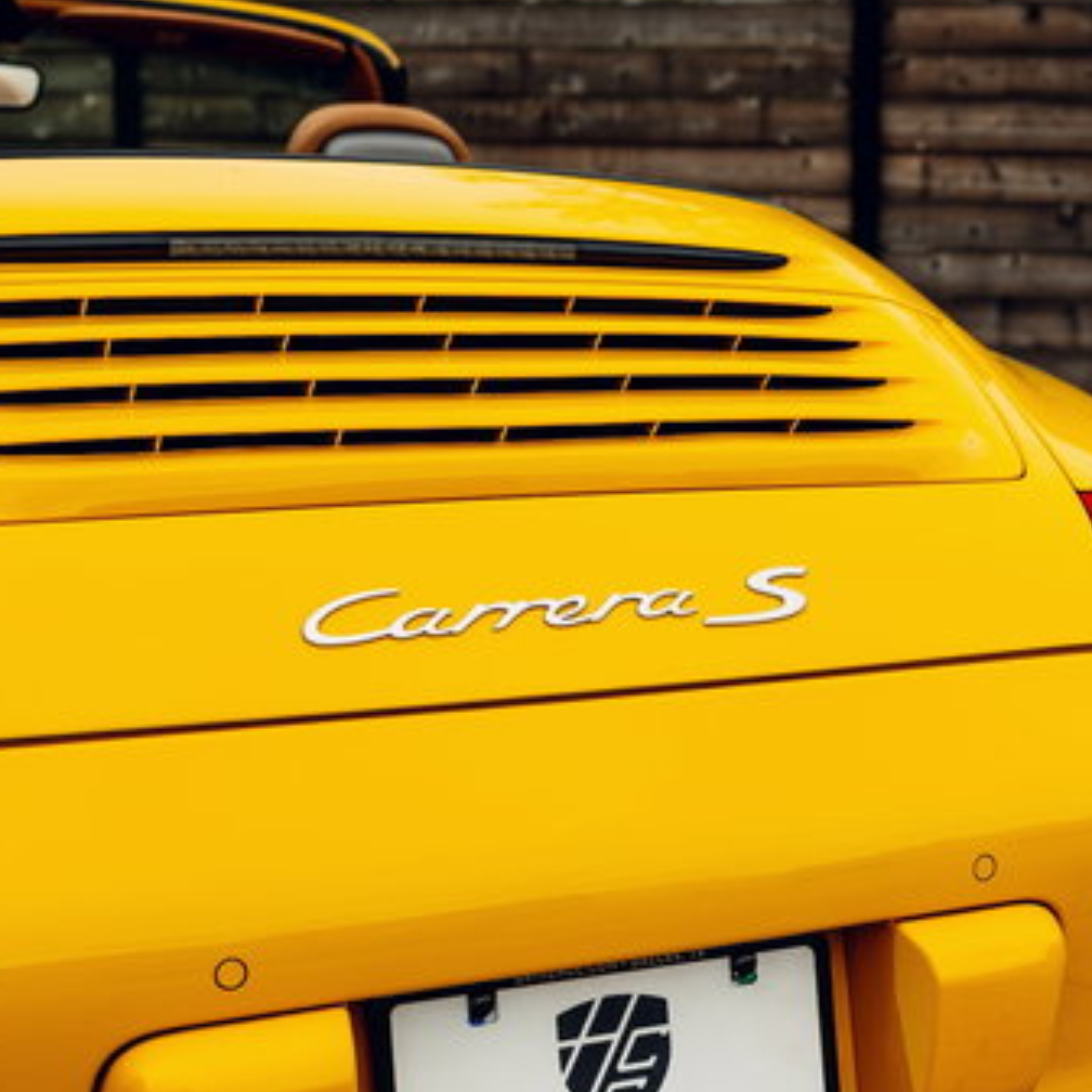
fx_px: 2427
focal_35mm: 68
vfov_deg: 25.3
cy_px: 604
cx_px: 994
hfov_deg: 24.6
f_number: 3.5
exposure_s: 1/160
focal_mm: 35
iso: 100
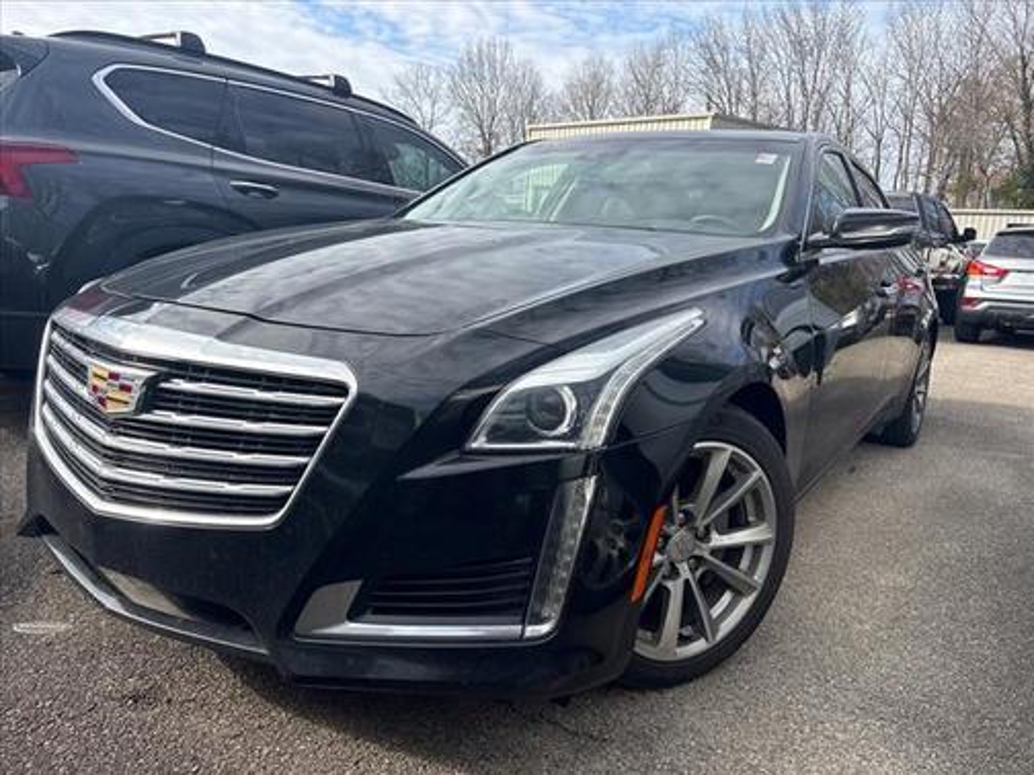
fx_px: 777
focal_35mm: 26
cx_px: 517
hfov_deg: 67.3
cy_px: 388
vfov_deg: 53.1
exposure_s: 1/1848
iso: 64
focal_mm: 5.96
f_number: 1.6
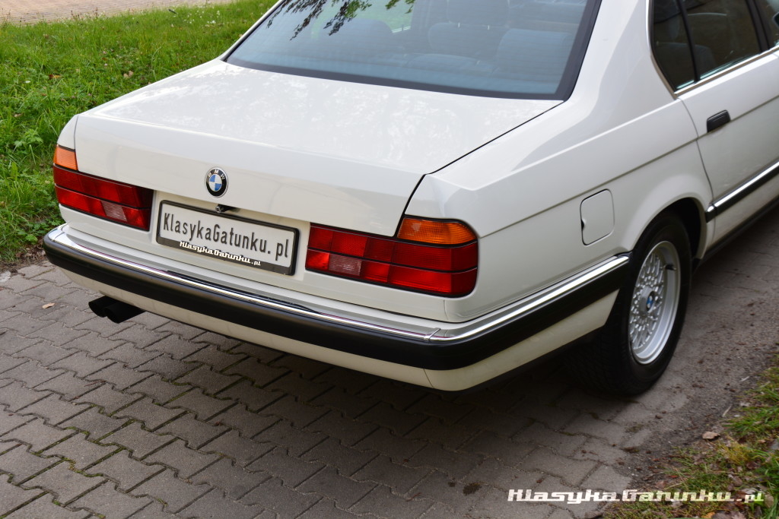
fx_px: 1136
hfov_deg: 37.8
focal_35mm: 52
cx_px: 390
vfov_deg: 25.8
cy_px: 260
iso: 280
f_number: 10
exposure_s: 1/60
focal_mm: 35
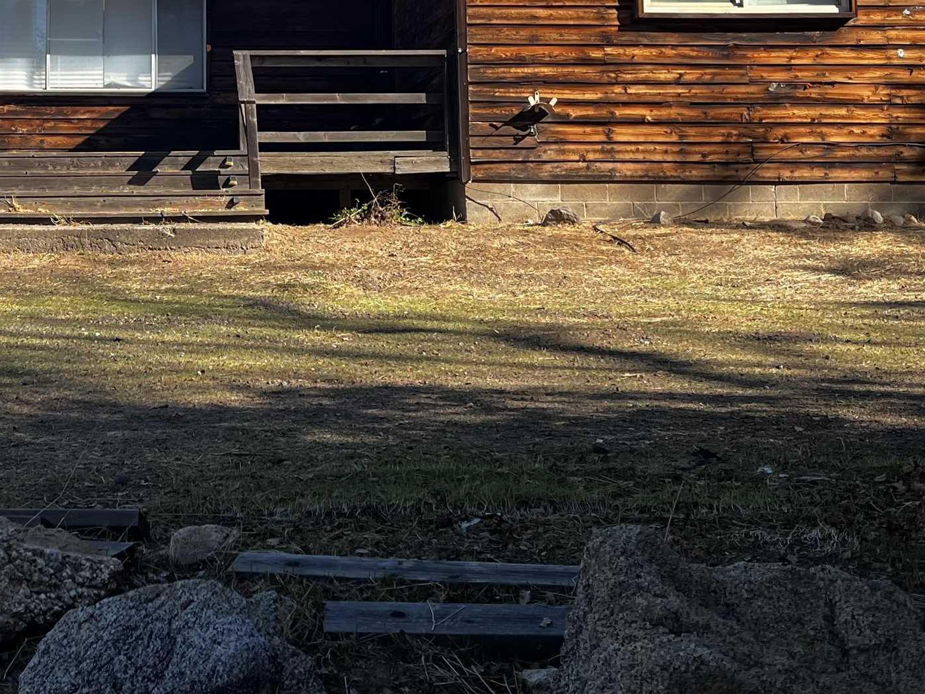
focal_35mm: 57
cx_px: 122
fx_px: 1523
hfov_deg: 32.4
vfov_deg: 24.9
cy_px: 61
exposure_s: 1/1869
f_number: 1.5
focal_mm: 5.7
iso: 50
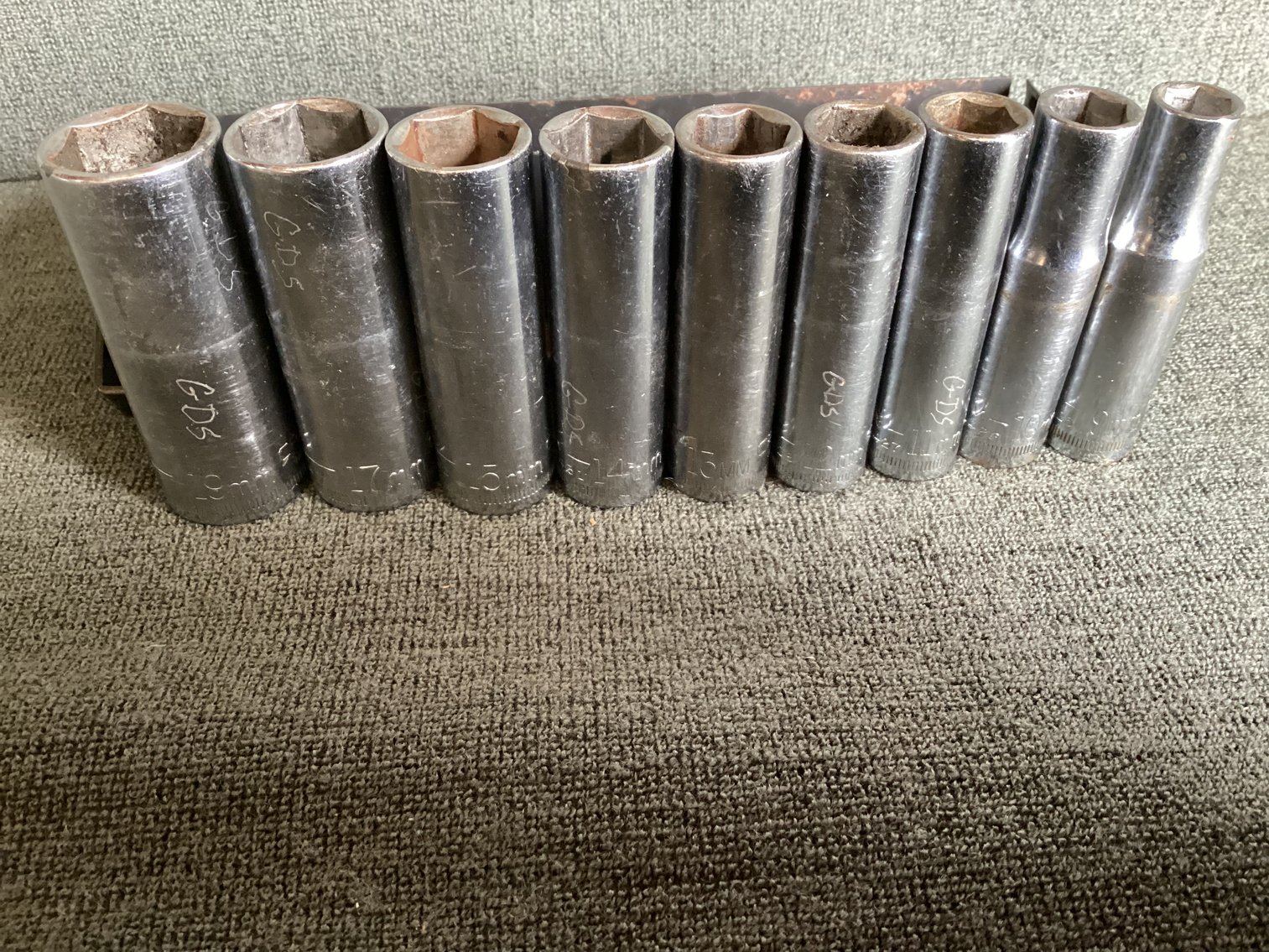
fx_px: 1137
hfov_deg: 58.3
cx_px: 634
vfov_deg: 45.4
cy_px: 476
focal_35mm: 31
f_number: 2.4
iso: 500
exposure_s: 1/25
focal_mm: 3.3
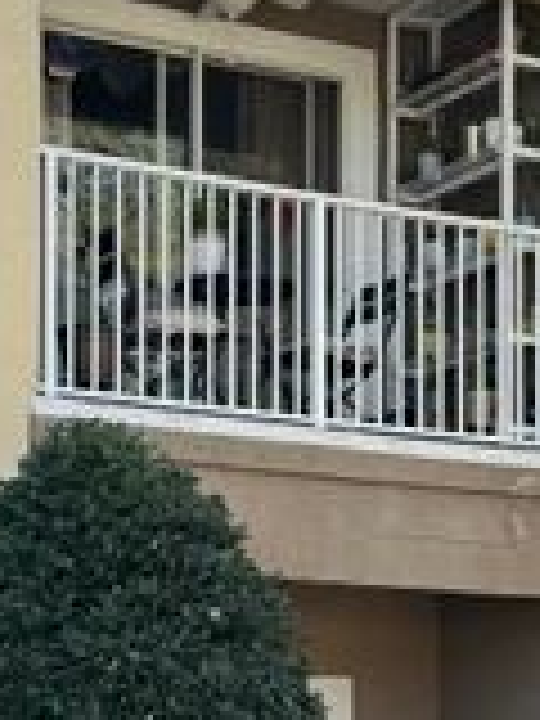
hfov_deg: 14.7
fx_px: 2080
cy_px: 673
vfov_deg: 19.2
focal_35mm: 100
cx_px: 94
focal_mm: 6.76
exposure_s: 1/952
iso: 80
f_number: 1.78
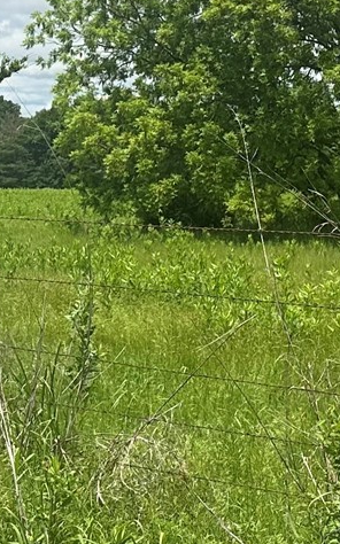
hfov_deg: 11.8
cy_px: 169
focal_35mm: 110
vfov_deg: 18.9
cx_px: 280
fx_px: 1632
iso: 80
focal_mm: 6.86
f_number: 1.78
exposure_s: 1/6623
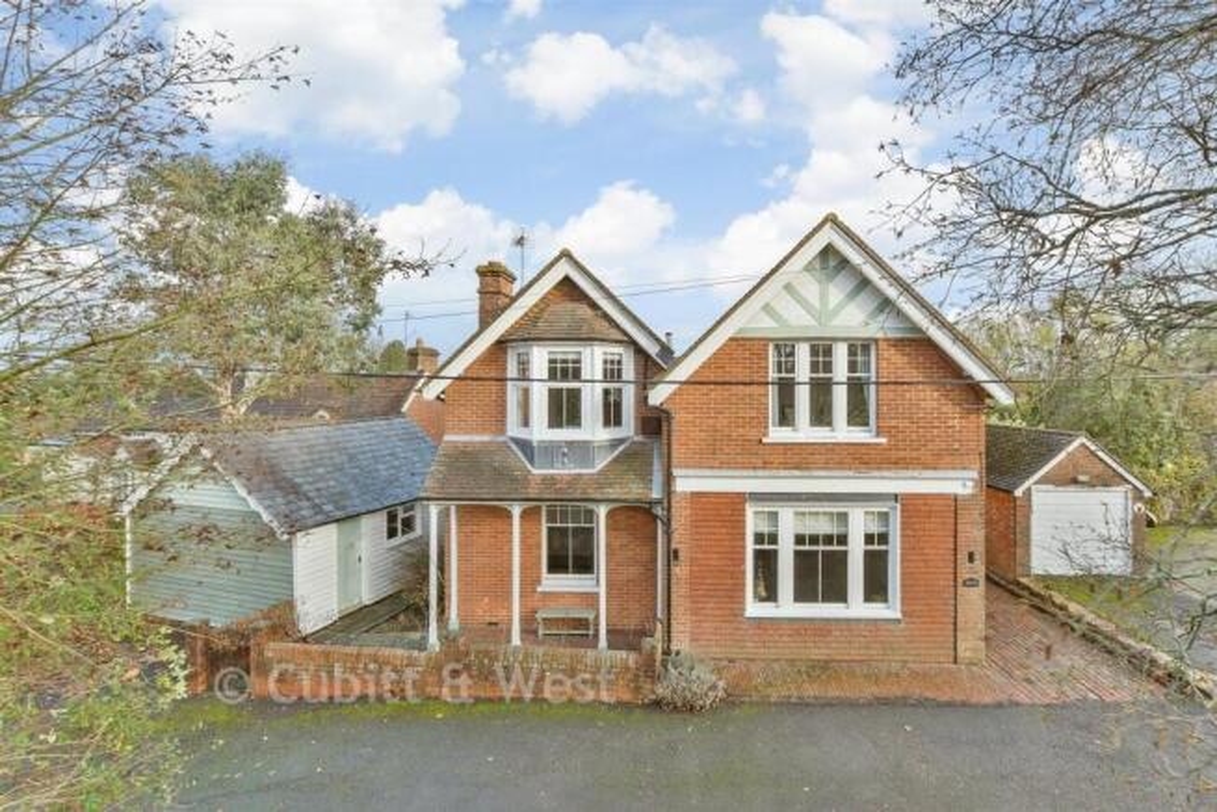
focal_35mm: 15
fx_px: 507
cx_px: 608
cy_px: 406
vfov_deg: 77.4
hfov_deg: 100.4
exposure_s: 1/20
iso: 160
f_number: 9
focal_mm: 10
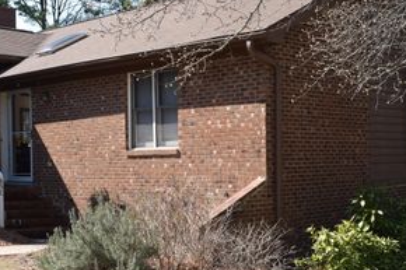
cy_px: 162
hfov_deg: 32.4
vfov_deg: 21.9
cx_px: 190
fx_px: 699
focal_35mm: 62
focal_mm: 24
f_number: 7.1
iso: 100
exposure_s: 1/200
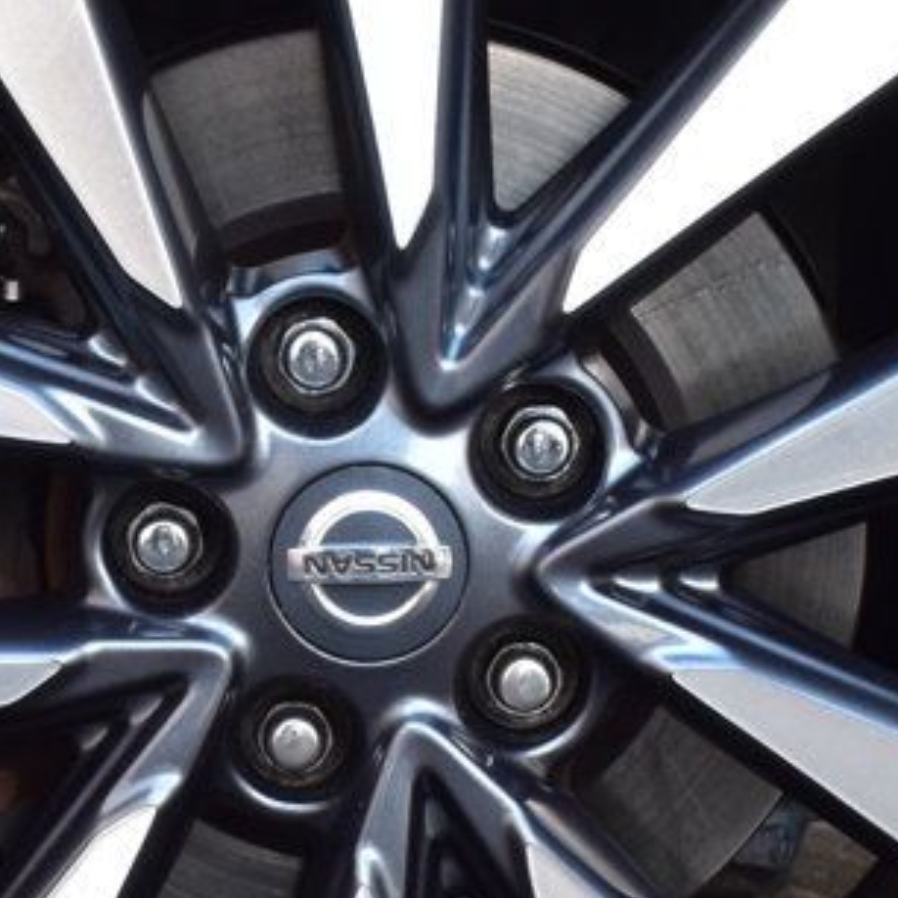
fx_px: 2759
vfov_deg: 18.5
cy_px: 456
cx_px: 561
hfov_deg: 18.5
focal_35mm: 94
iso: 400
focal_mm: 22
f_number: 7.1
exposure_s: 1/40
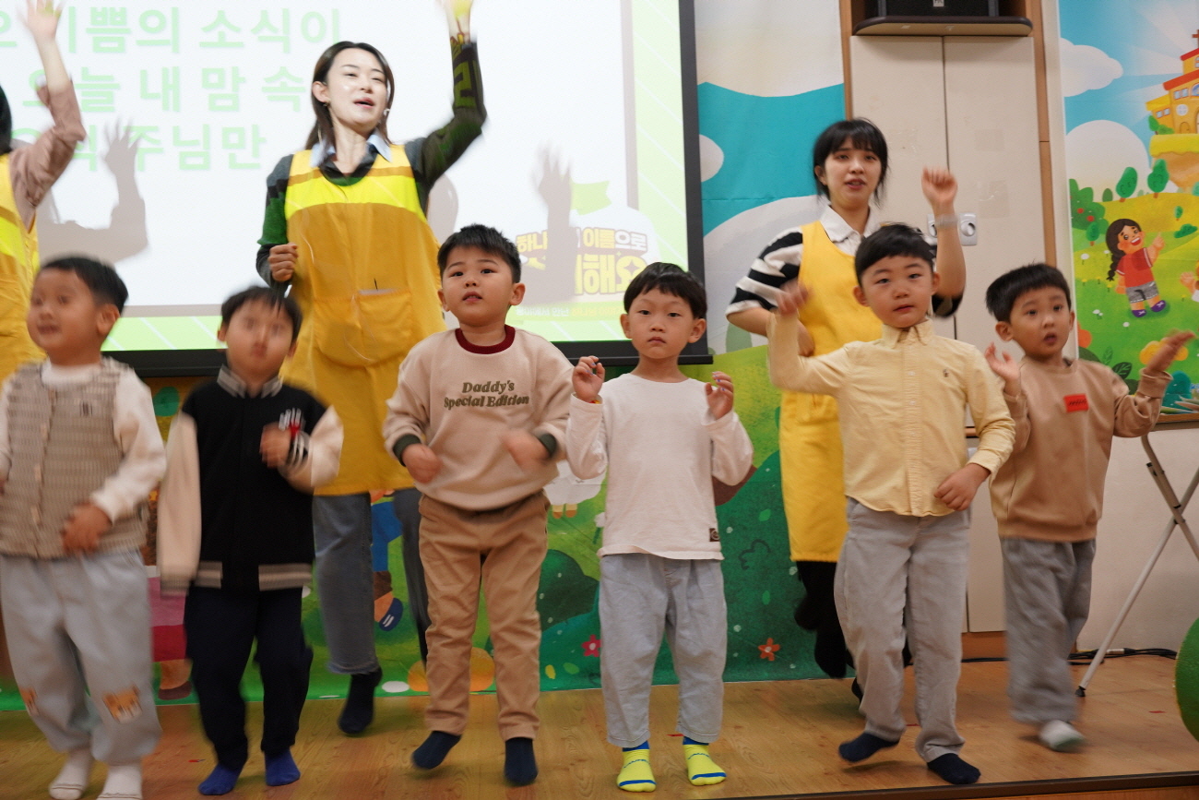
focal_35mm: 36
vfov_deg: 36.9
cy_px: 400
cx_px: 600
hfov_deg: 53.1
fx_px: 1199
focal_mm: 36
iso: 500
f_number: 5.6
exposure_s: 1/40
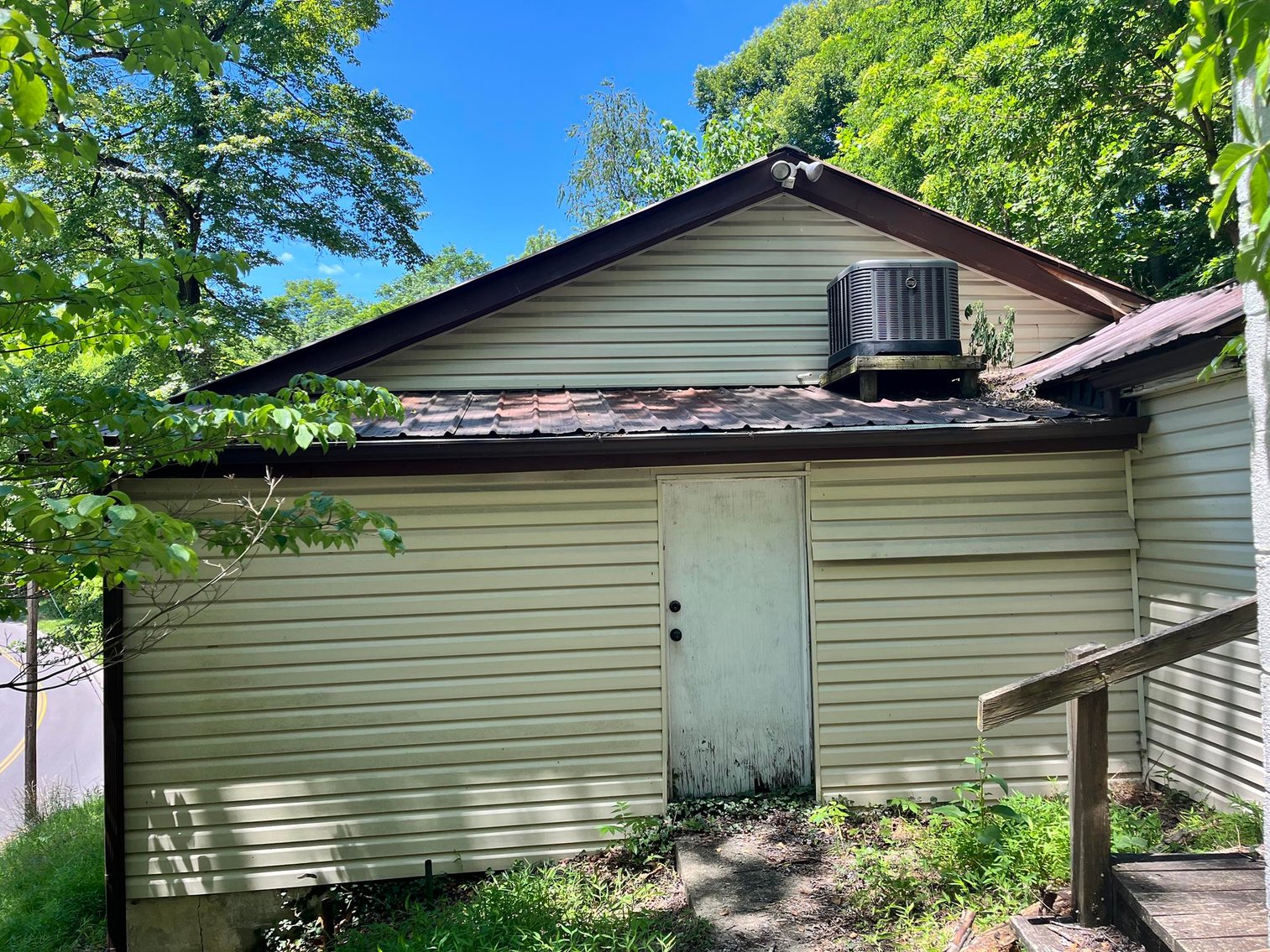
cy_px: 476
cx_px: 635
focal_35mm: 26
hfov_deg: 67.3
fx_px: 954
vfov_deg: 53.1
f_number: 1.6
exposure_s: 1/510
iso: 50
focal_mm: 5.1
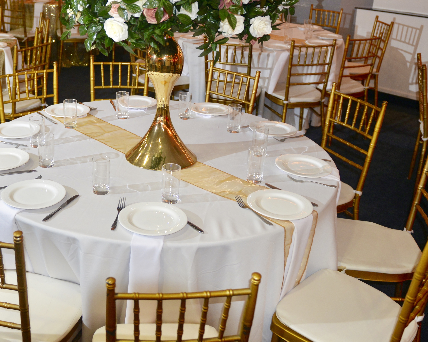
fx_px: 583
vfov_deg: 32.0
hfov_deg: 39.7
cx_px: 133
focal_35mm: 46
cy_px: 78
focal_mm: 24
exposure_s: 1/125
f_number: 2.8
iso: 640
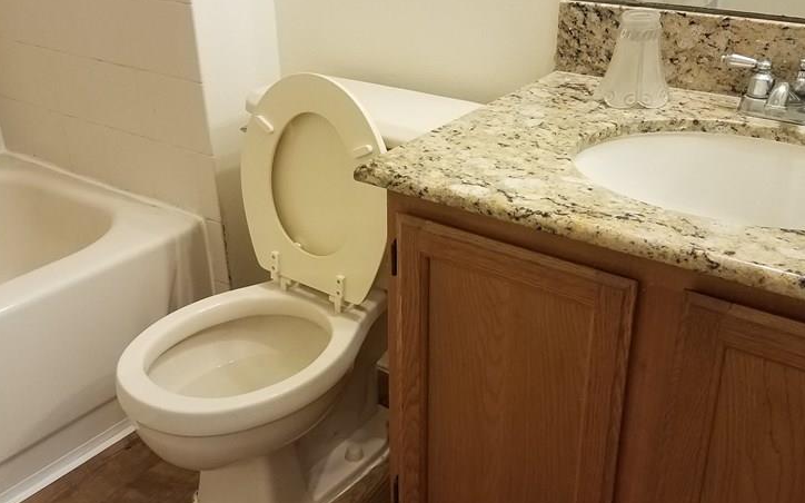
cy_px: 243
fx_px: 855
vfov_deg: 32.7
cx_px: 434
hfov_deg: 50.4
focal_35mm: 39
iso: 160
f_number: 1.7
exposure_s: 1/30
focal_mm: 4.2
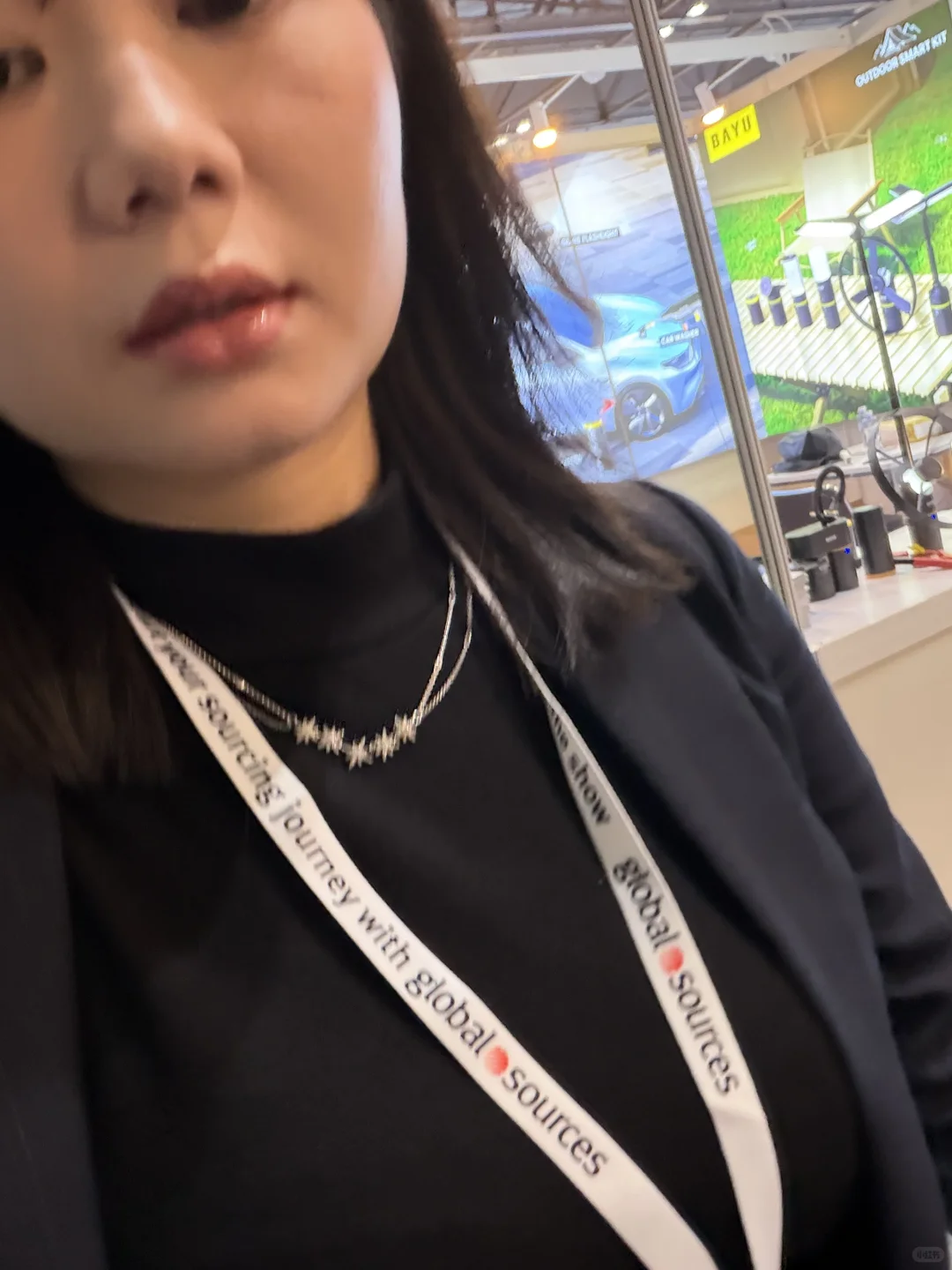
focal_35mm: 30
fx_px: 1100
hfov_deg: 46.8
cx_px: 476
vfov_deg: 60.0
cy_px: 635
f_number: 1.9
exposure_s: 1/50
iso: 320
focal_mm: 2.71
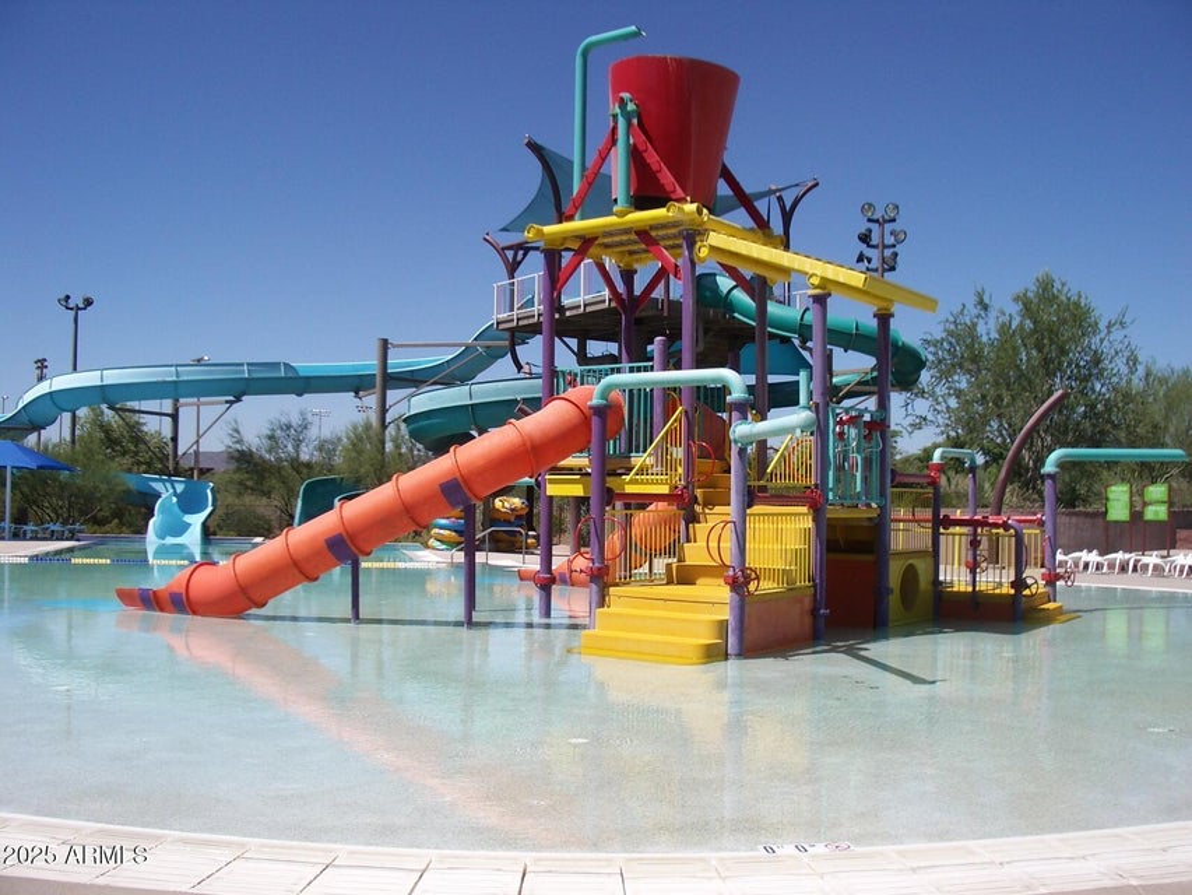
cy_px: 448
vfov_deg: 40.7
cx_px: 596
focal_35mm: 35
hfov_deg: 52.6
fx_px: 1205
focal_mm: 5.8
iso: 80
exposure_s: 1/800
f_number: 4.3
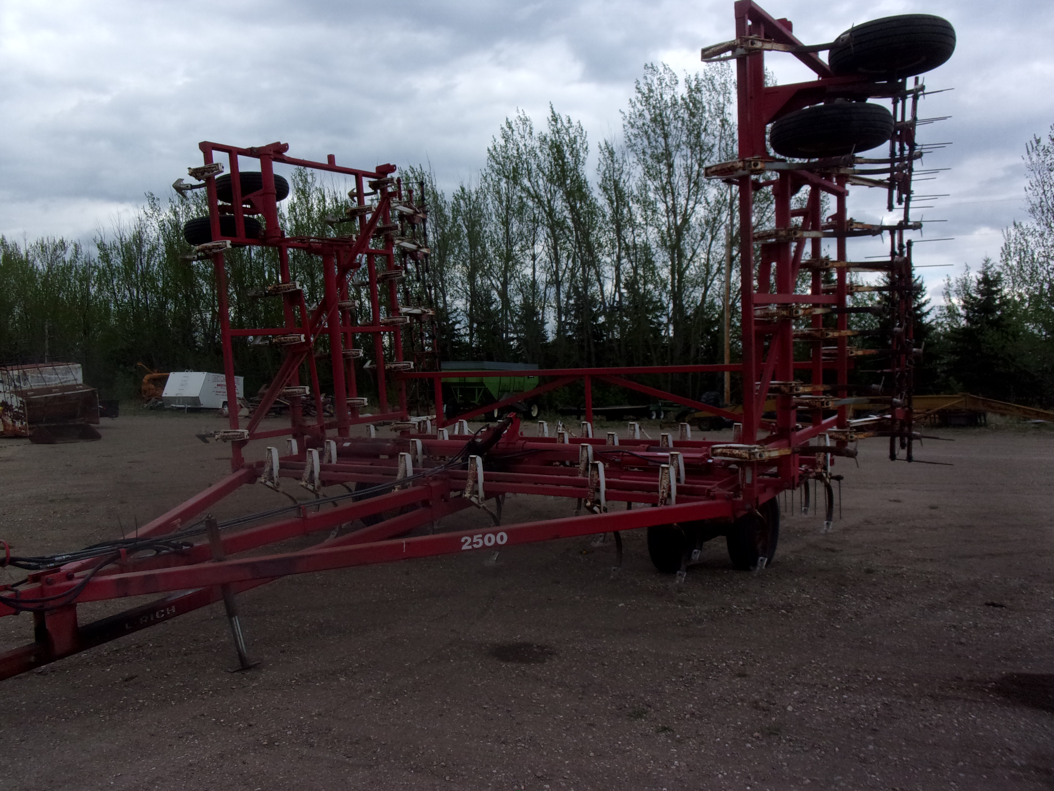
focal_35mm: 28
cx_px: 527
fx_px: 853
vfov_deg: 49.7
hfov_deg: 63.4
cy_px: 396
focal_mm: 5.1
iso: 125
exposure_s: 1/100
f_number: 10.8
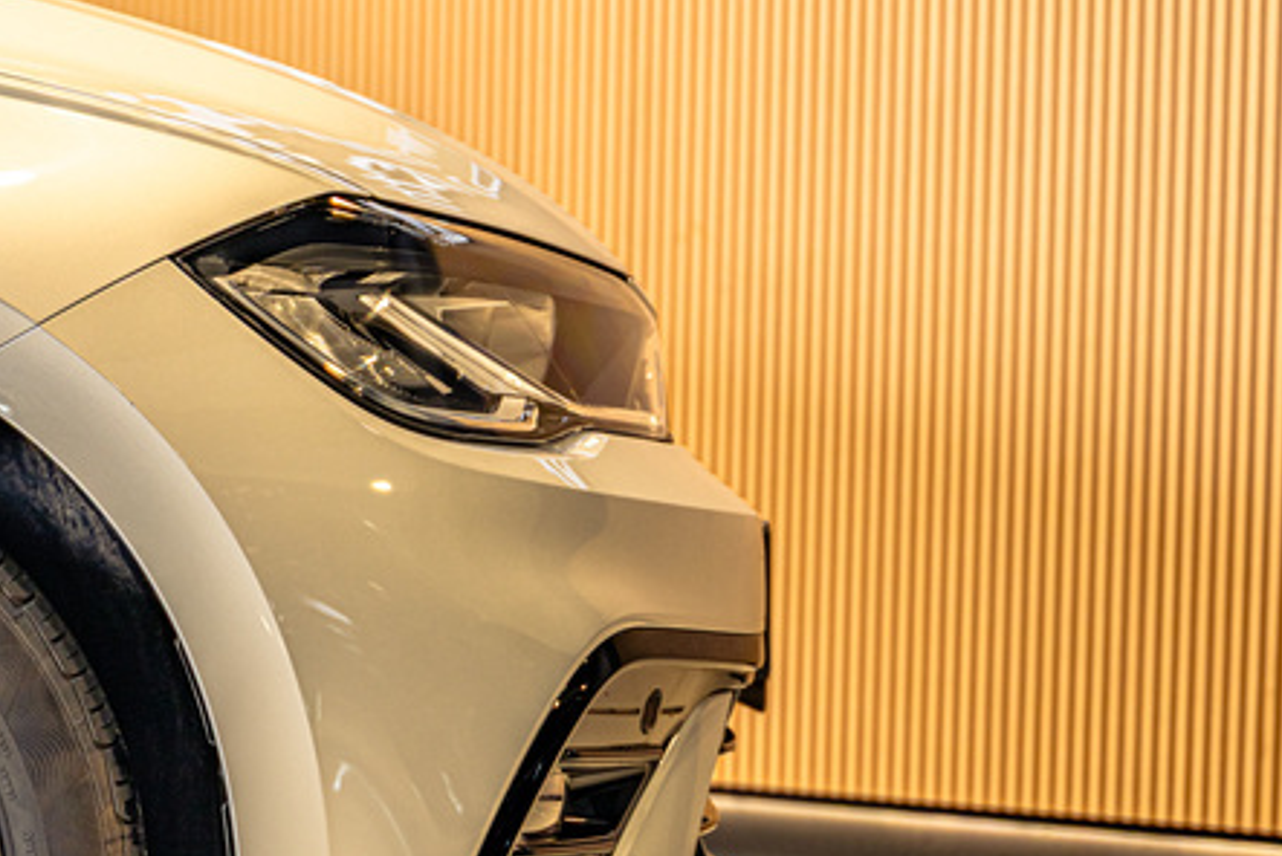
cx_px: -74
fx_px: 4276
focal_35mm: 120
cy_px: 512
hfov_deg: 16.6
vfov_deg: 11.4
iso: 100
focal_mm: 52
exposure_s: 1/100
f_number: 2.8
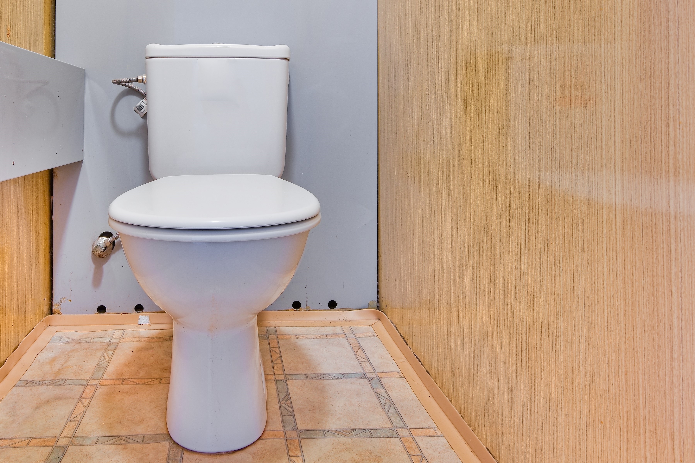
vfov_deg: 46.0
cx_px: 245
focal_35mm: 27
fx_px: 521
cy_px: 110
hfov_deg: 66.0
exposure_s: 3
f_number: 11
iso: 100
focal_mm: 16
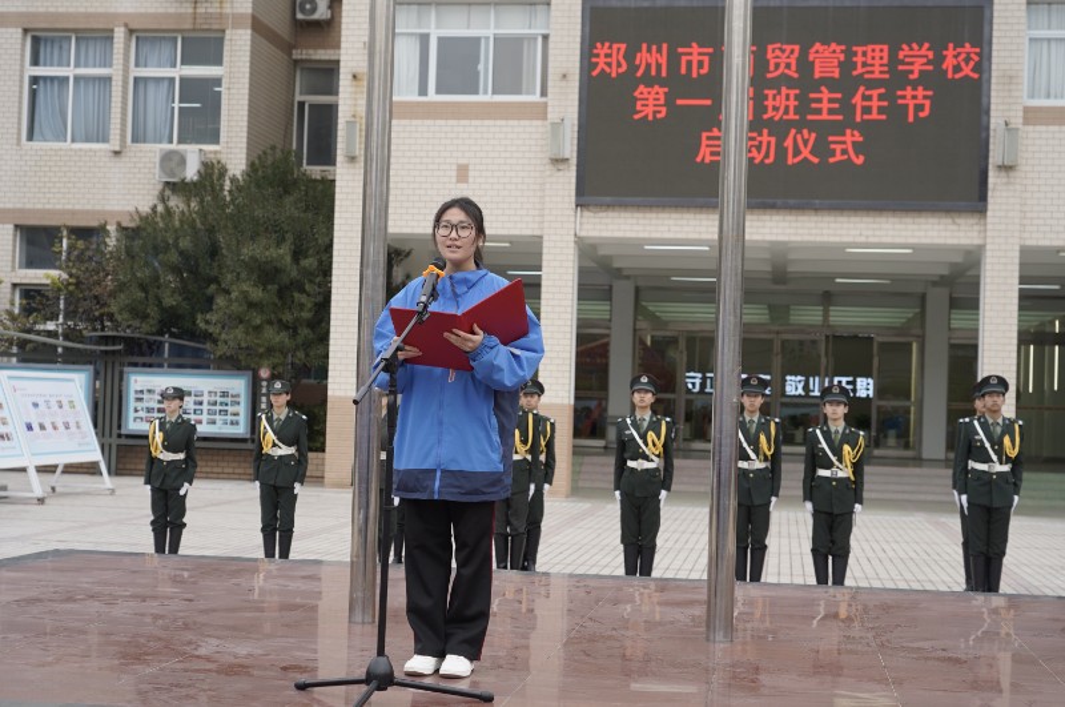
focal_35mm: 55
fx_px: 1625
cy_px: 354
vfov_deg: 24.5
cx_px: 532
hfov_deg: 36.3
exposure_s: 1/500
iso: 400
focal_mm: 55
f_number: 5
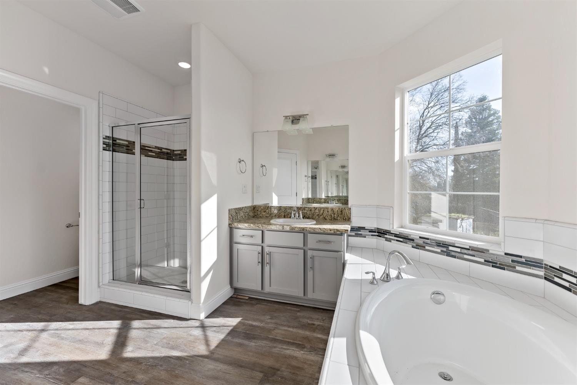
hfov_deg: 104.3
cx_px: 288
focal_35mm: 14
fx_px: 224
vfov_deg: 81.2
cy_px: 192
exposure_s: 1/250
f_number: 4.5
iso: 80
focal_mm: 14
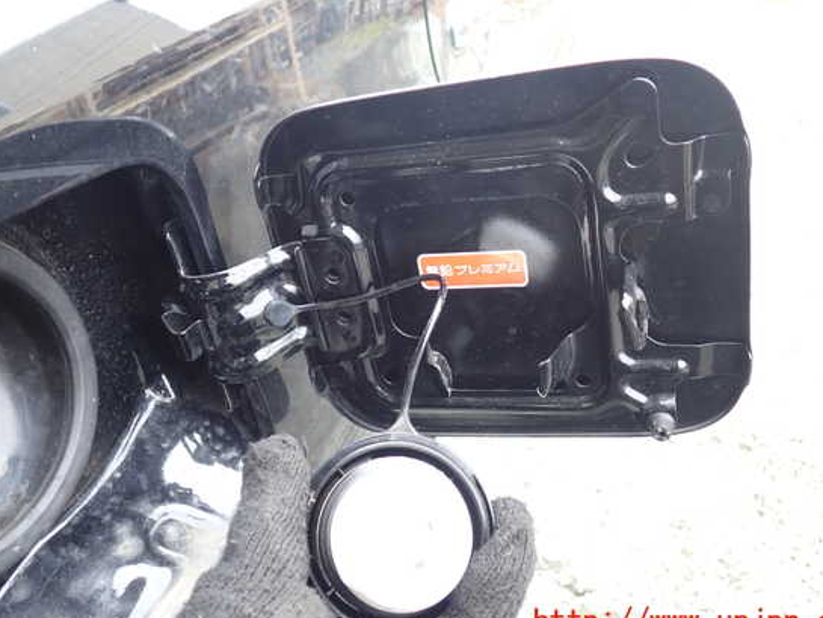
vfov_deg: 43.0
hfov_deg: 55.3
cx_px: 421
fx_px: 785
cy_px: 302
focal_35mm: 33
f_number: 2.3
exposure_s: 1/60
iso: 125
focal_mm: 5.4
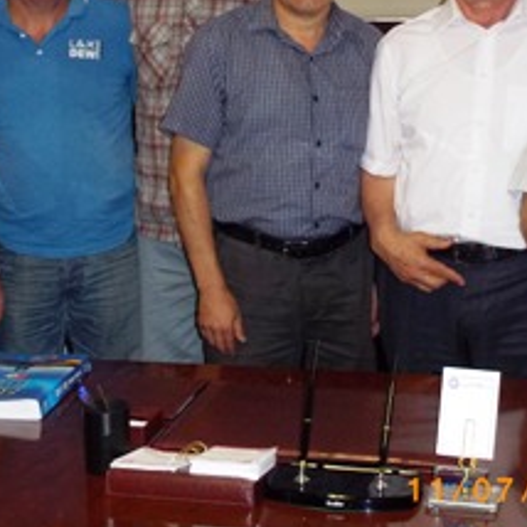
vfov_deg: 25.1
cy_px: 132
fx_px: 1171
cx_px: 276
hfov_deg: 25.4
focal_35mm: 68
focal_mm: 6
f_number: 3.2
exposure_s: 1/50
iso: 234
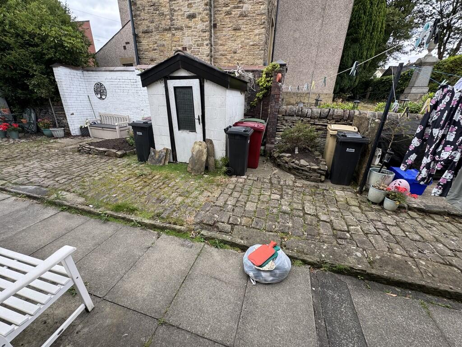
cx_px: 231
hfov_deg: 102.1
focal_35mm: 14
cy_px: 174
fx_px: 187
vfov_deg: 85.7
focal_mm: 2.22
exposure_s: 1/131
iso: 40
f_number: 2.2
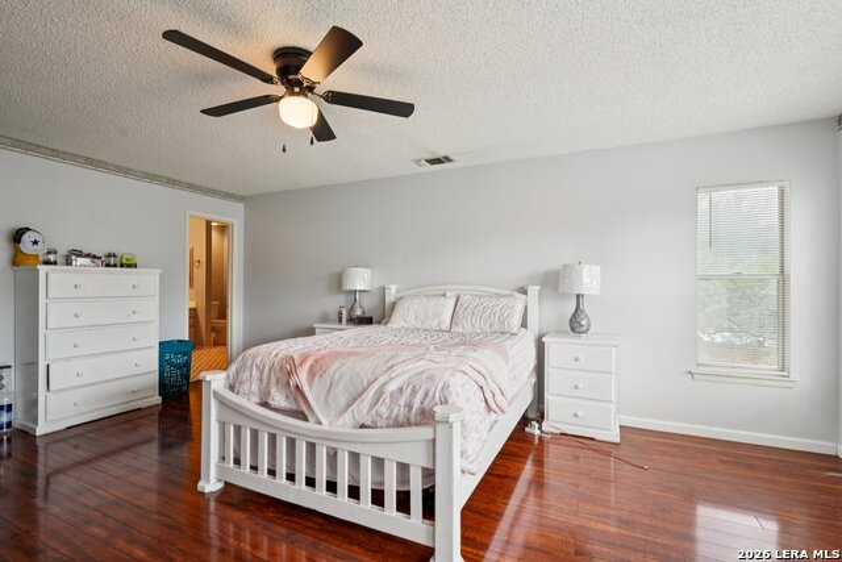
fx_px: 374
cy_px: 281
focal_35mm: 16
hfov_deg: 96.7
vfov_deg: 73.8
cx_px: 421
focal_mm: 16
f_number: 8
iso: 400
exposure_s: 1/30
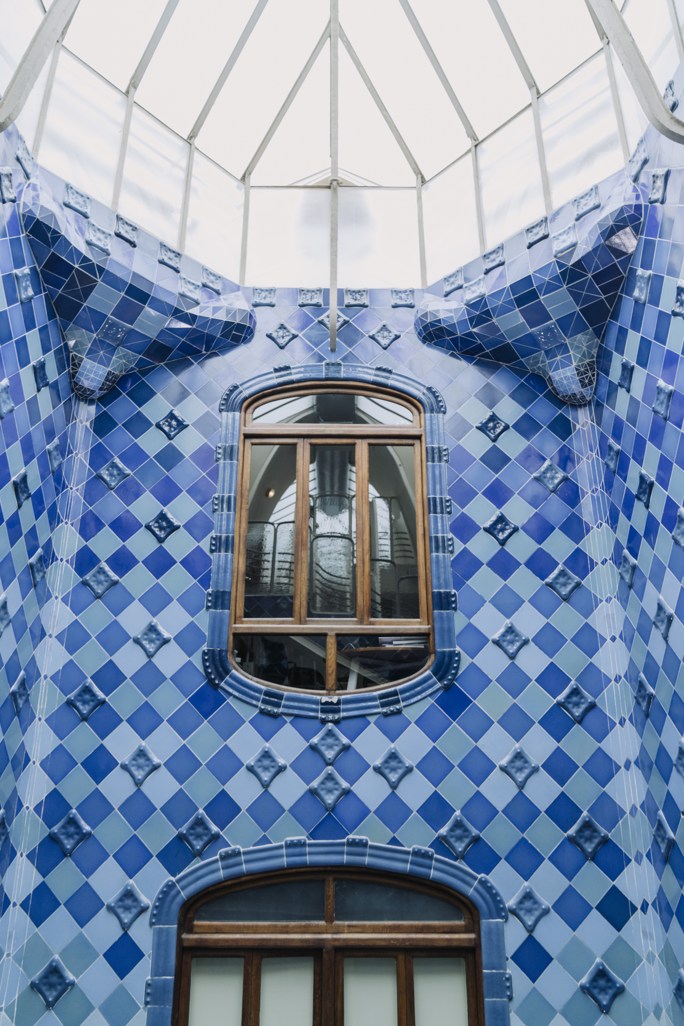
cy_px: 513
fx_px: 684
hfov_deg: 53.1
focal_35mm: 24
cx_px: 342
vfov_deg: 73.7
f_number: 4
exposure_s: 1/50
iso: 640
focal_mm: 24
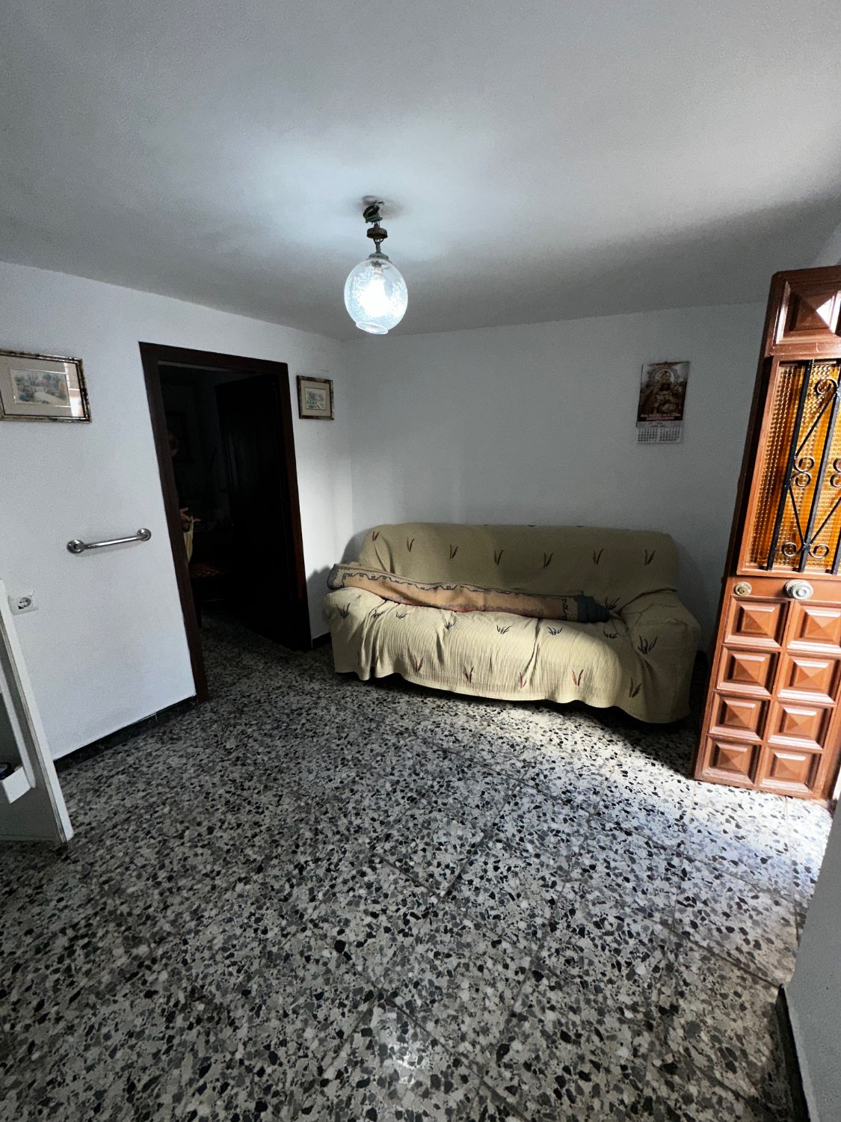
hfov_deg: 85.7
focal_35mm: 14
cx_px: 420
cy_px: 561
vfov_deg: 102.1
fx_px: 454
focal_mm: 2.22
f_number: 2.2
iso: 80
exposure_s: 1/118
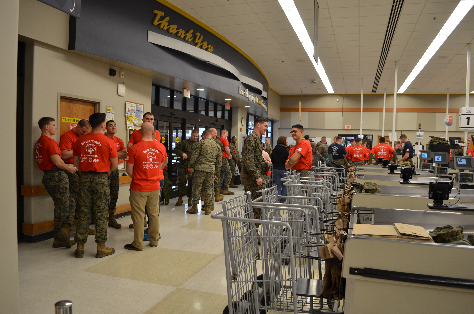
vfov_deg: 47.7
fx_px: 355
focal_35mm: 27
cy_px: 157
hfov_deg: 67.5
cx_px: 237
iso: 400
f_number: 4
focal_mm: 18
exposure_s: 1/60
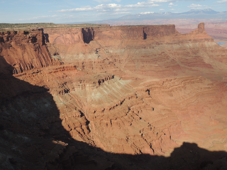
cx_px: 114
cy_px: 85
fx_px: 216
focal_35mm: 33
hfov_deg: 55.4
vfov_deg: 42.9
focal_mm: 5.8
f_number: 3.2
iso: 100
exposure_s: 1/1250
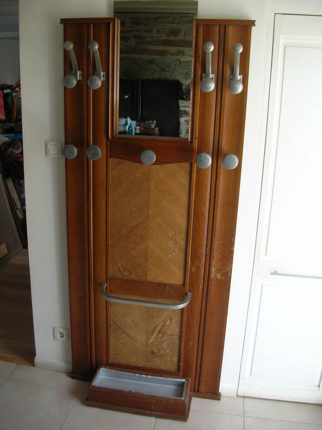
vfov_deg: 52.7
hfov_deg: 40.6
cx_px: 161
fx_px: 435
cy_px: 215
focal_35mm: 35
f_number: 2.8
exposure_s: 1/30.6
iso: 50
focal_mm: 5.8
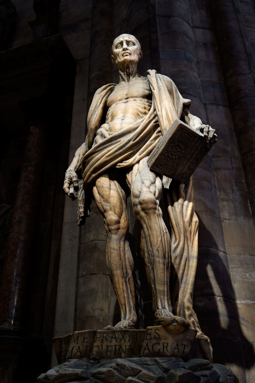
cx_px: 128
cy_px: 192
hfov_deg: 37.9
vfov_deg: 54.4
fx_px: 372
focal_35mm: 35
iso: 500
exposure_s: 1/25
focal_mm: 35
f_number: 6.3
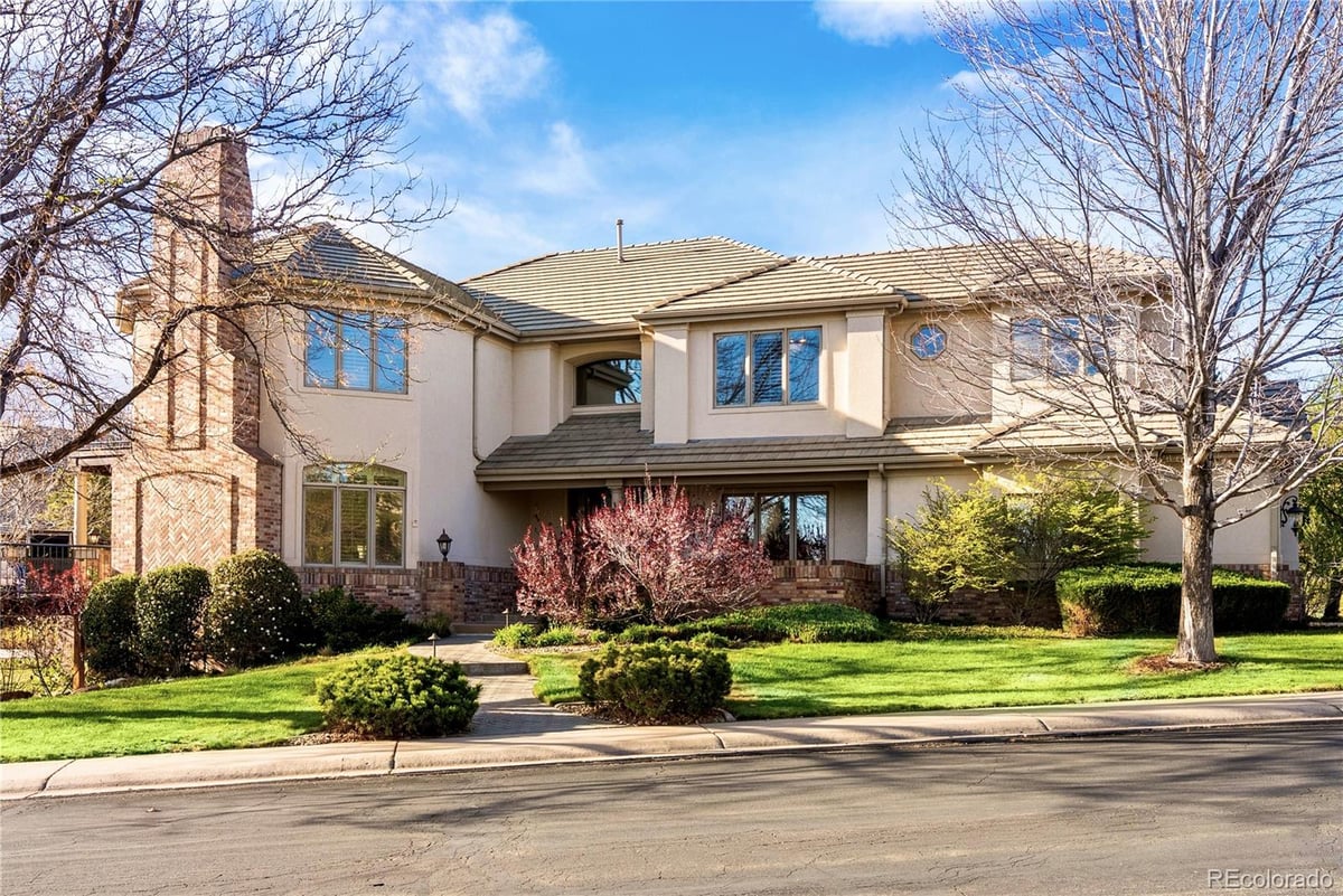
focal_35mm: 33
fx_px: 1235
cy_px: 448
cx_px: 672
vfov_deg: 39.9
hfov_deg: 57.1
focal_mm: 33.1
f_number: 8
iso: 250
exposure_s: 1/250
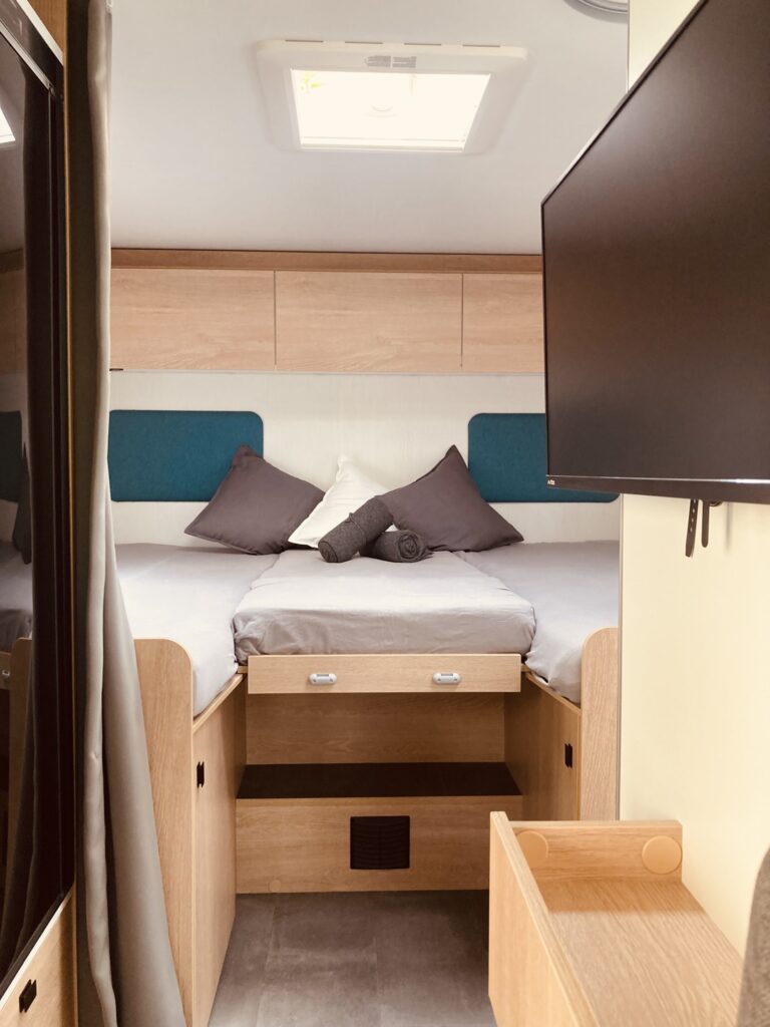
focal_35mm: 28
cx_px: 385
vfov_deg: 63.4
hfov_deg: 49.7
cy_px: 514
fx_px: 830
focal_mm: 3.99
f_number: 1.8
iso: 100
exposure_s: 1/60
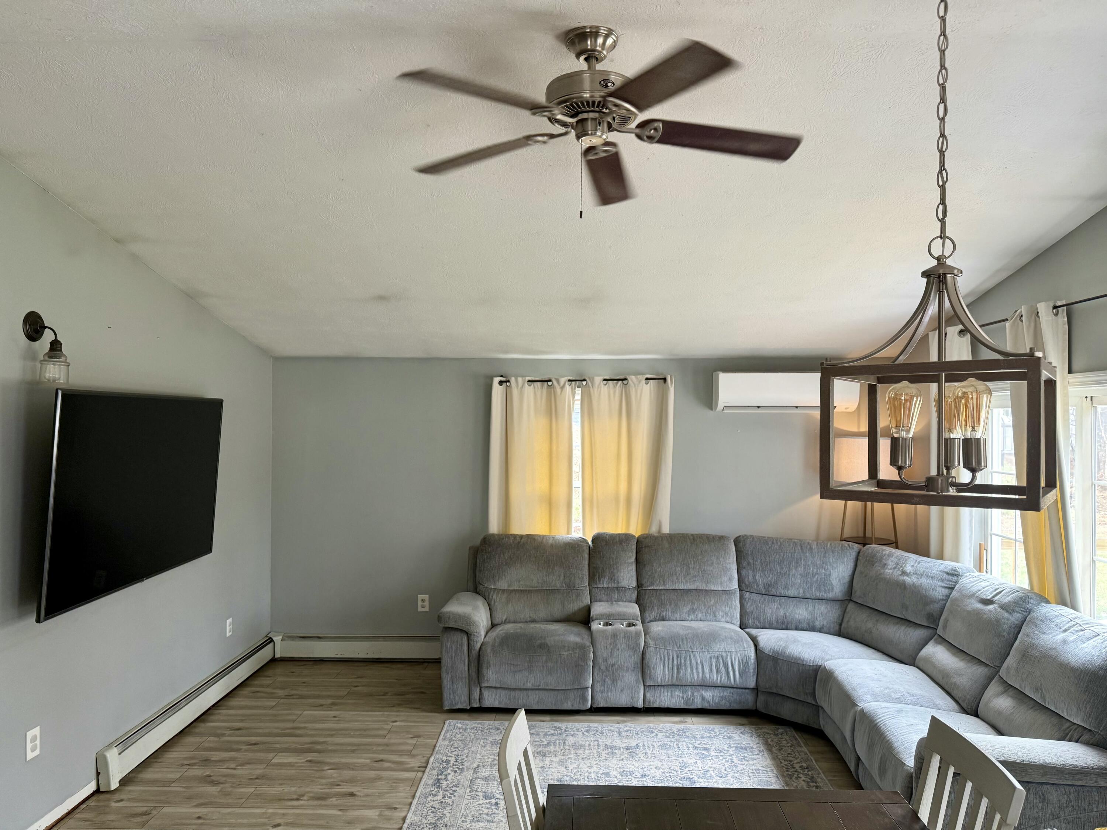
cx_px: 554
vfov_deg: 56.8
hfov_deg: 71.6
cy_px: 415
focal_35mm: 24
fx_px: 768
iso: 200
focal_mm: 6.76
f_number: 1.78
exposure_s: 1/120
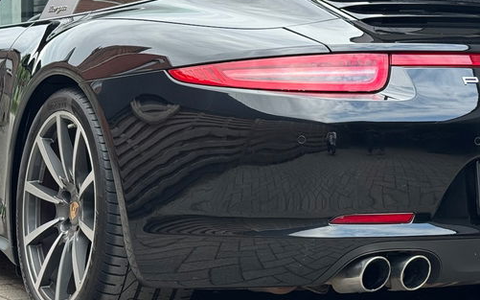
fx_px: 1360
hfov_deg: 20.0
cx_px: 282
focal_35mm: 104
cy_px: 101
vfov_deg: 12.6
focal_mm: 6.76
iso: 64
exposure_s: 1/461
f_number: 1.78
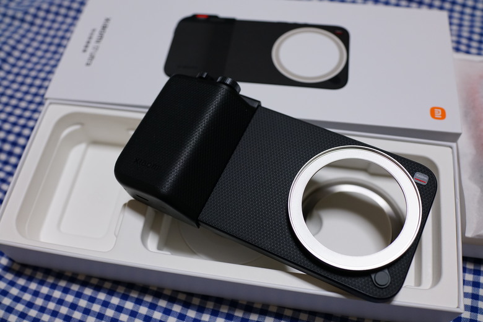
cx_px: 242
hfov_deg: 54.4
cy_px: 161
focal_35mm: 35
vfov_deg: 37.9
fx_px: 470
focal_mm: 35
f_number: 4
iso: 1250
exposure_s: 1/125
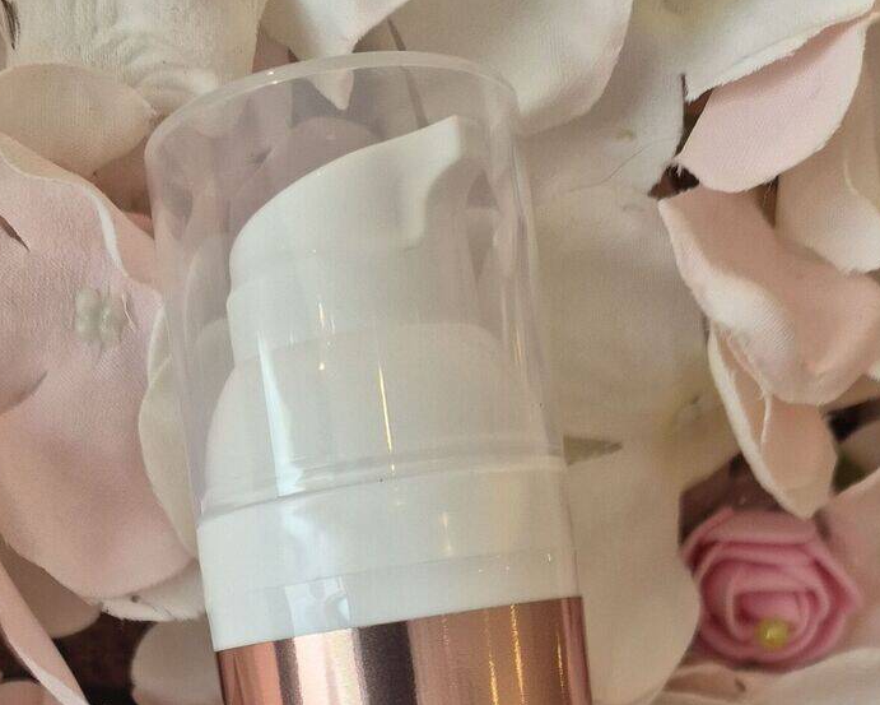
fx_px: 1355
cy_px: 1014
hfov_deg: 35.9
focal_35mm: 52
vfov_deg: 24.0
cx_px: 377
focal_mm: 5.4
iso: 160
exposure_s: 1/100
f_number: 1.8
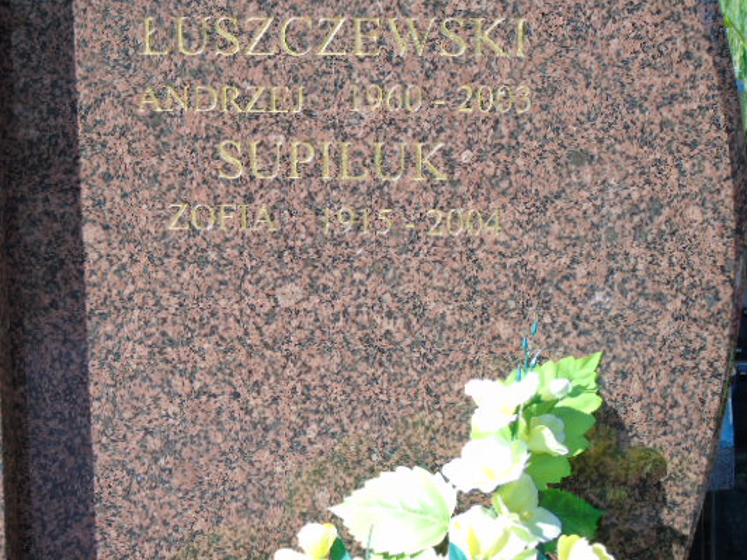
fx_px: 2805
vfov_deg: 11.4
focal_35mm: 130
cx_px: 337
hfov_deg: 15.2
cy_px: 260
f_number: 4.4
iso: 80
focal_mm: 19
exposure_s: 1/250
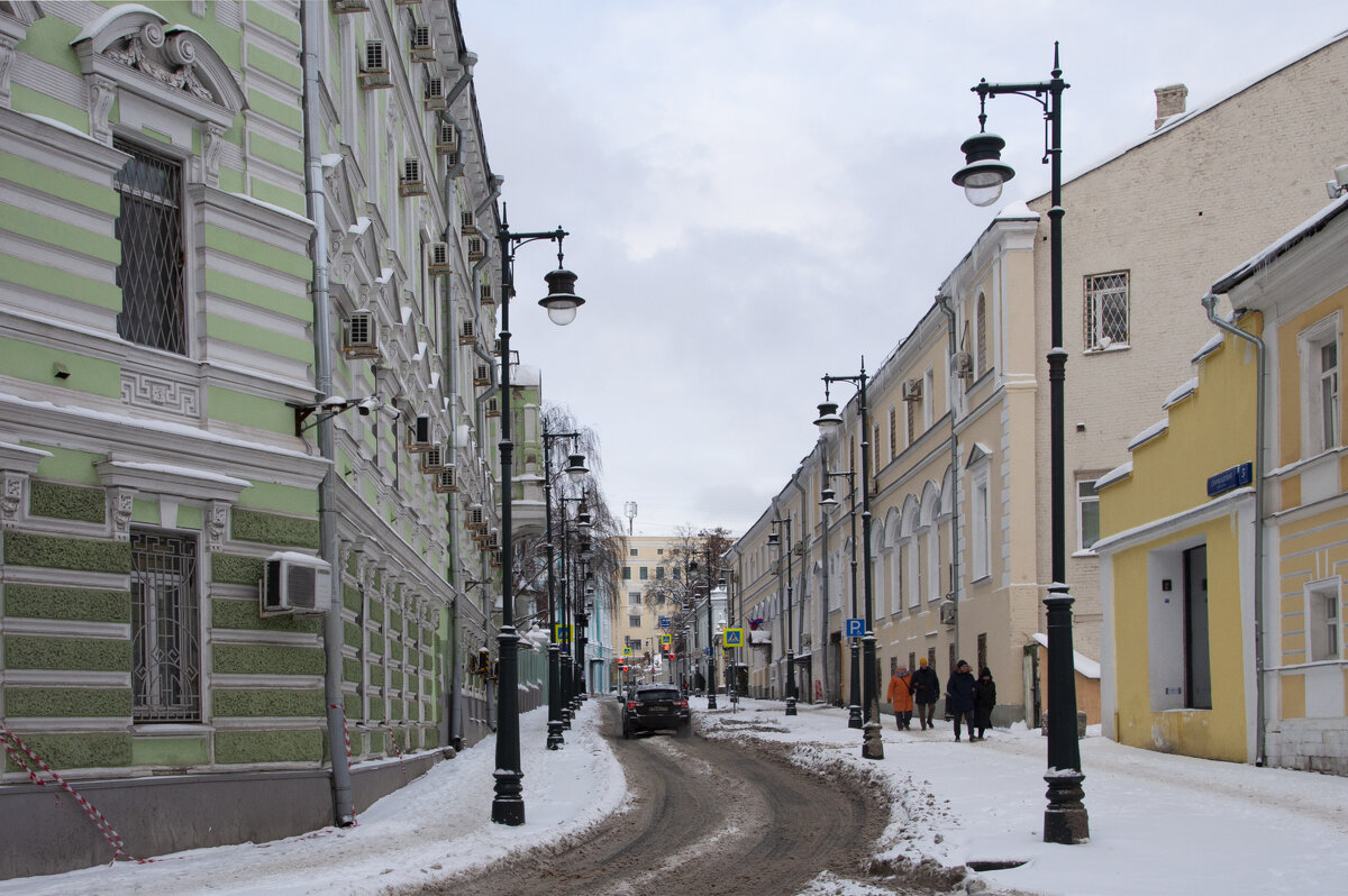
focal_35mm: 39
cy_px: 448
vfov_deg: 34.2
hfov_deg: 49.6
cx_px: 674
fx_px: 1459
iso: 640
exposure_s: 1/400
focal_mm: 26
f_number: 10
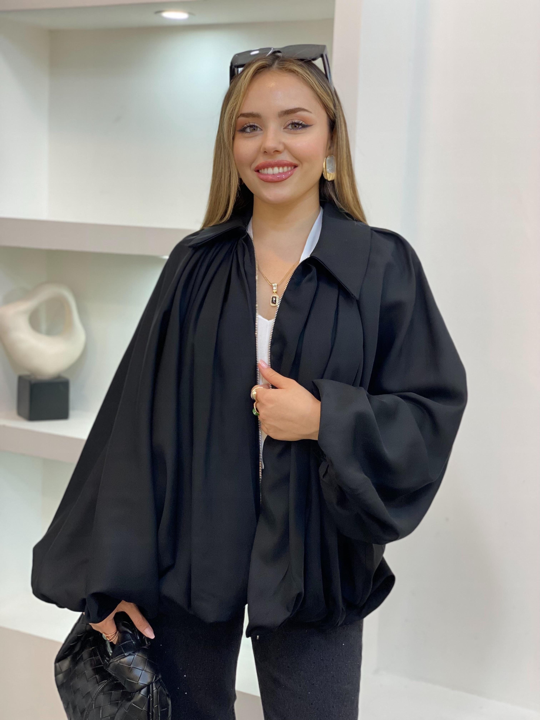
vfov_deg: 36.8
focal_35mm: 52
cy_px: 360
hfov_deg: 28.0
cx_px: 270
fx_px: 1082
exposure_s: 1/100
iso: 125
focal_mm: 6
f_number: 2
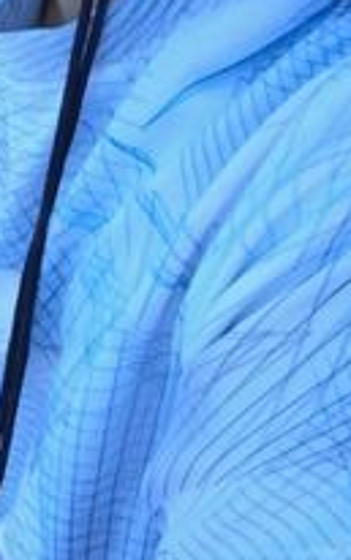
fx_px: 1742
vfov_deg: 17.5
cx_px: -234
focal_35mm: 114
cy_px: -84
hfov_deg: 10.9
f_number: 1.8
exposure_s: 1/100
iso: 20
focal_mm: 3.86
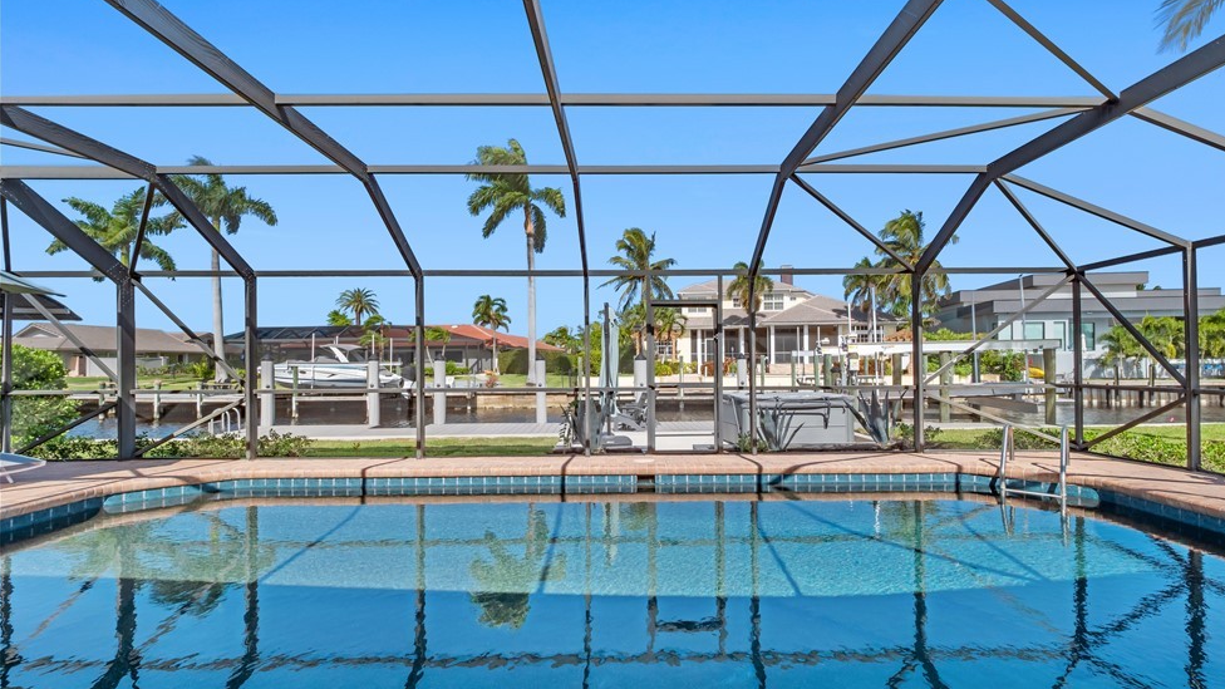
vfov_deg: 67.0
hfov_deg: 99.3
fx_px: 520
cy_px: 368
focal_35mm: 16
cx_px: 641
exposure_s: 1/100
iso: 200
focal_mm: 7
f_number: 7.1
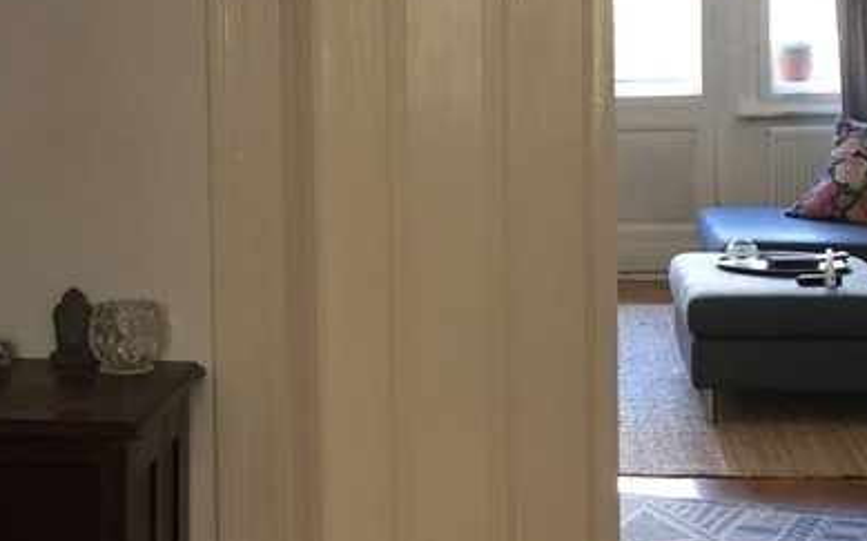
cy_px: 111
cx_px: 296
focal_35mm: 81
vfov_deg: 16.0
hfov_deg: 25.4
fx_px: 1914
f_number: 2.2
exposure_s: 1/33
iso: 160
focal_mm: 4.15
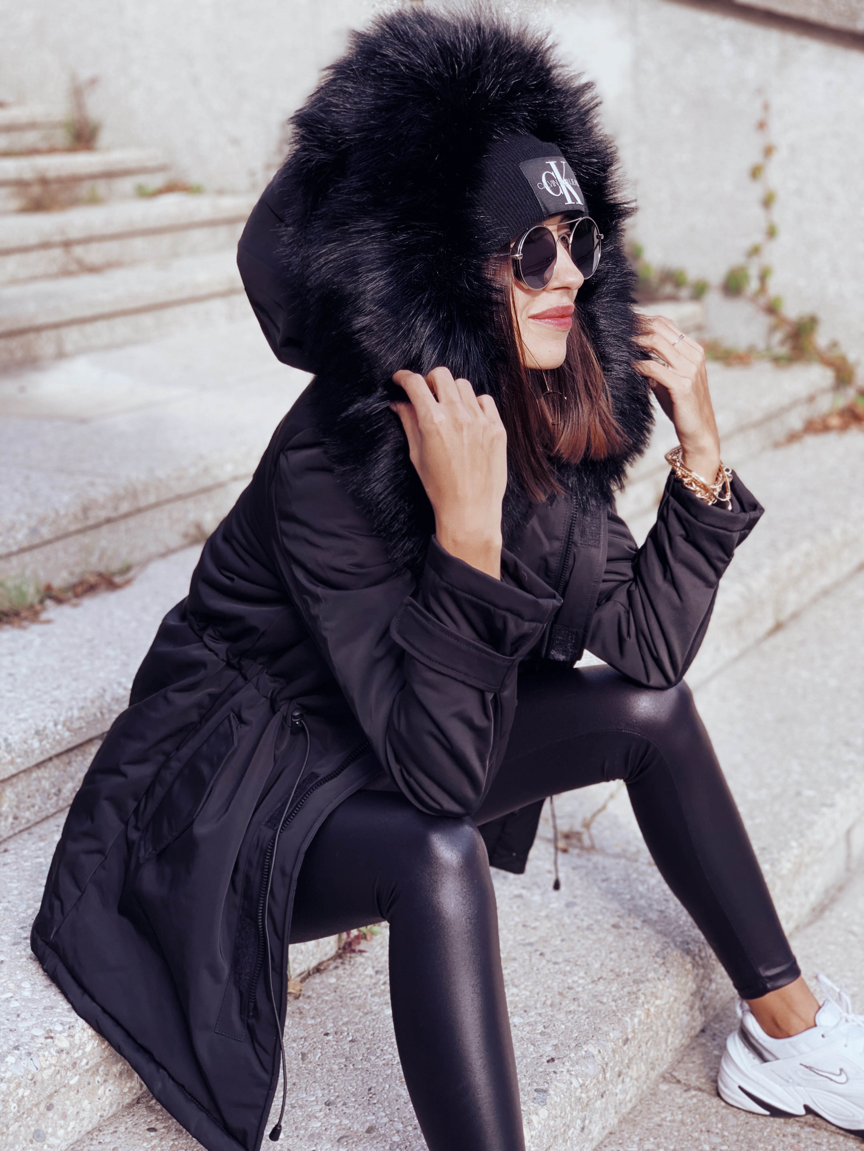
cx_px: 432
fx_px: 1731
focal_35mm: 52
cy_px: 576
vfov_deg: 36.8
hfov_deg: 28.0
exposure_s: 1/137
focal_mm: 6
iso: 16
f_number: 2.4
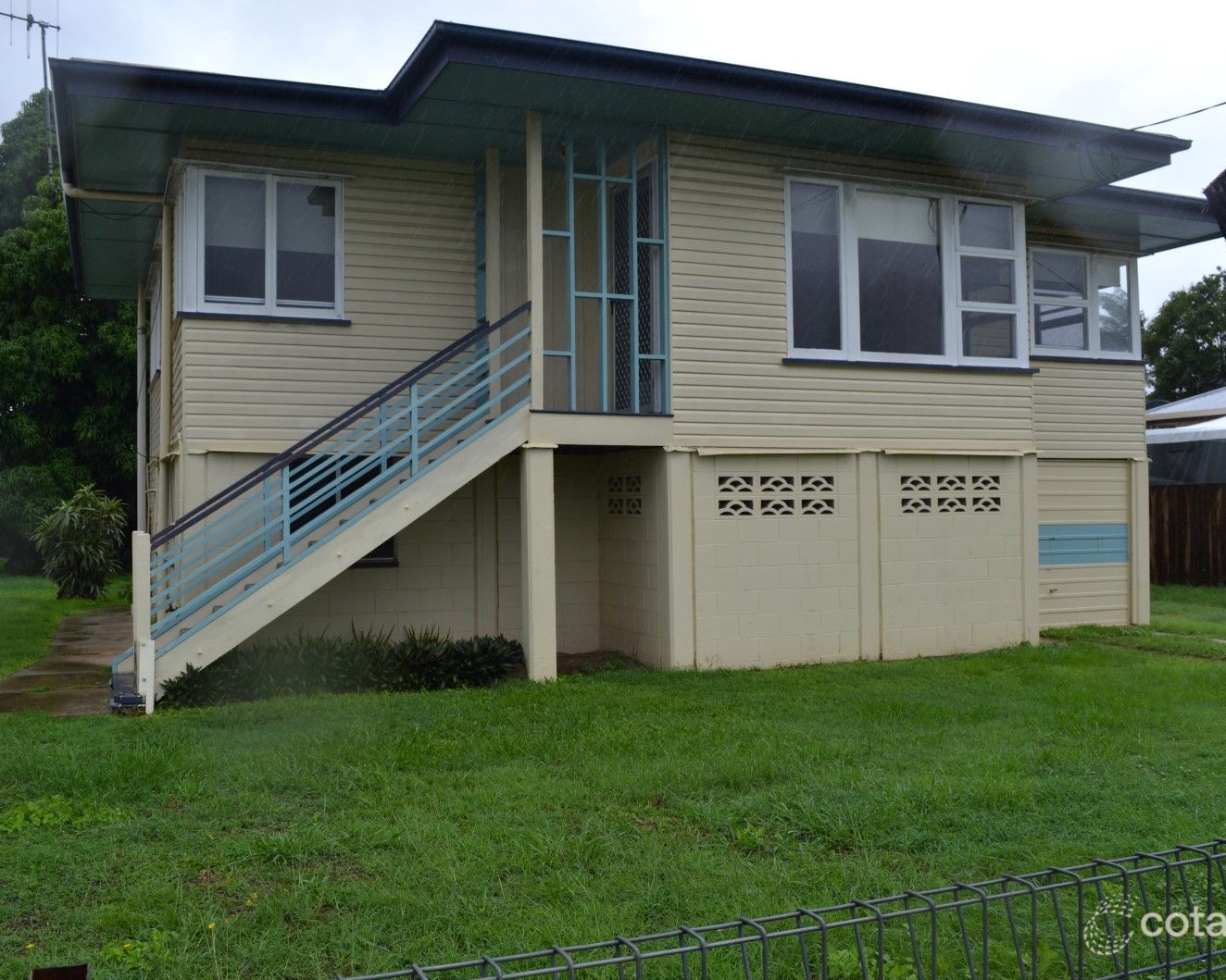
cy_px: 487
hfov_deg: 57.2
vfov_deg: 47.1
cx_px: 589
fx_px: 1125
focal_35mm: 31
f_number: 7.1
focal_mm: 18
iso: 100
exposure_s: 1/200
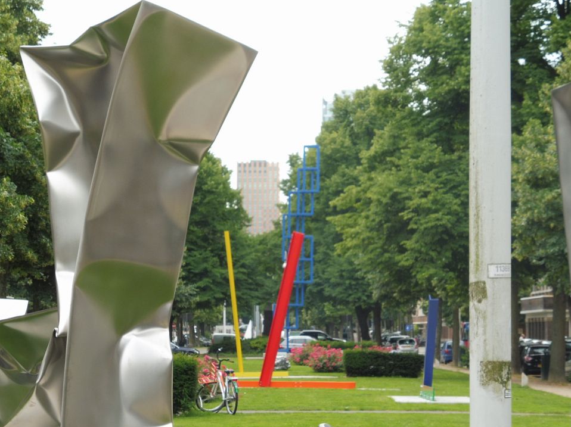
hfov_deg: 12.8
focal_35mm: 155
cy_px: 214
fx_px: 2555
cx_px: 296
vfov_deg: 9.6
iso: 100
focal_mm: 25.9
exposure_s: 1/125
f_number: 6.3
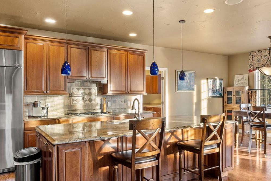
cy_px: 92
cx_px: 148
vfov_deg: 46.5
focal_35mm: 28
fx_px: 210
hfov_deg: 65.4
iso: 1000
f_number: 8
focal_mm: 17.6
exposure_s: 1/4
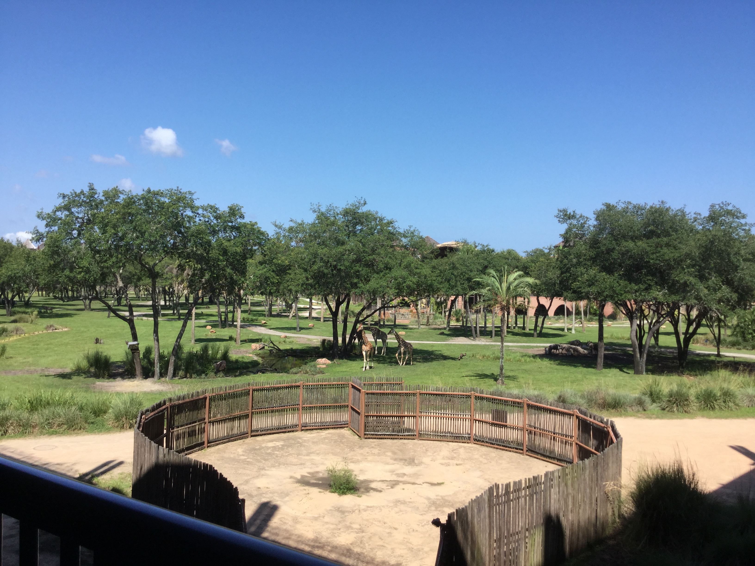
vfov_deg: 45.4
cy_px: 283
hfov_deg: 58.4
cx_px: 378
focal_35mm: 31
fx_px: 676
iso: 25
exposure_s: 1/1018
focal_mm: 3.3
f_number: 2.4
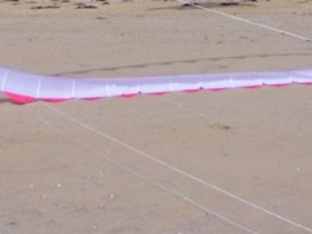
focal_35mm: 91
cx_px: 151
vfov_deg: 15.2
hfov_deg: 21.5
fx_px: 821
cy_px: -103
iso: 80
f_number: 9.5
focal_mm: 5.6
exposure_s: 1/181
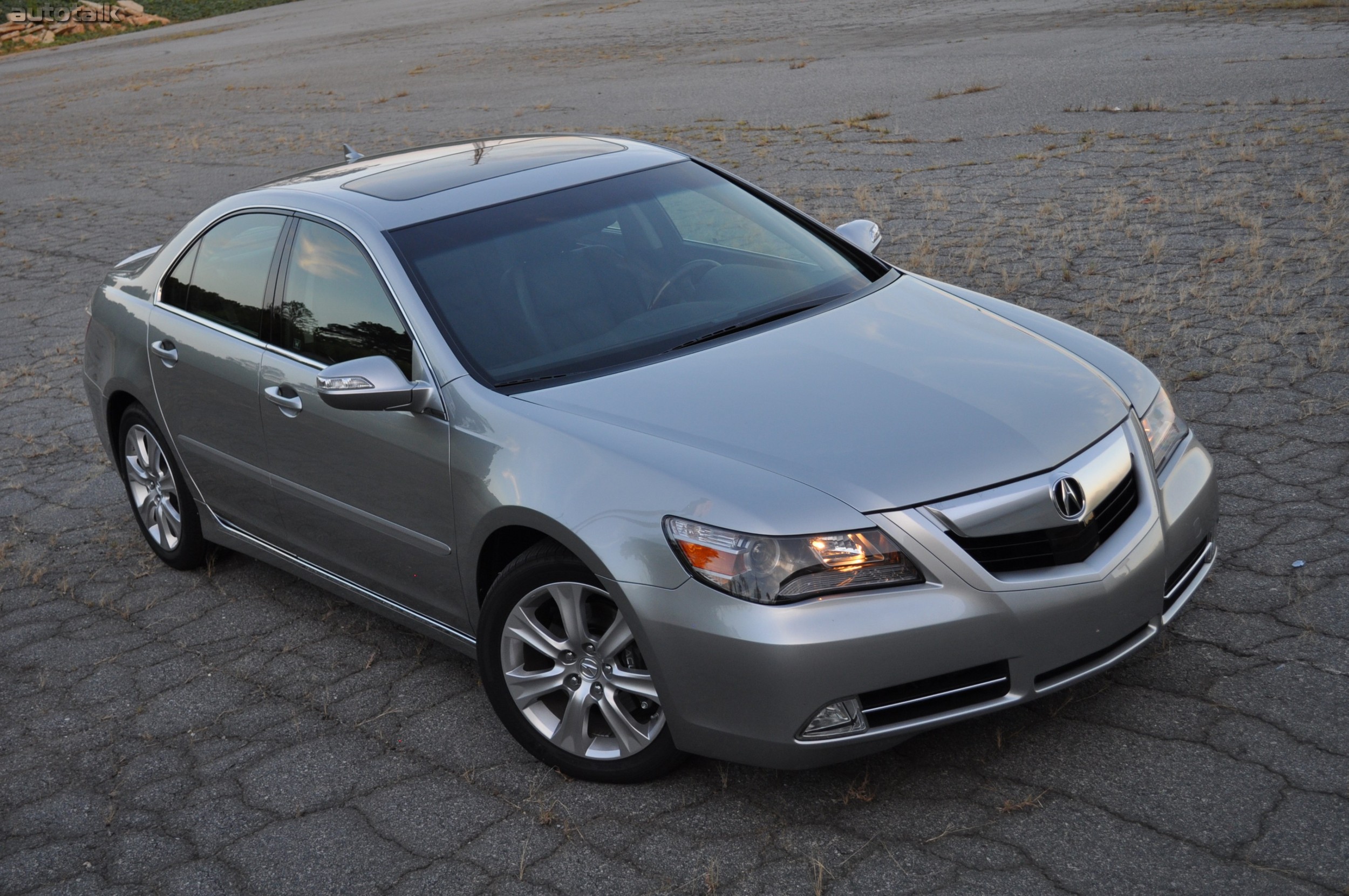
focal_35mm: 48
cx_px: 674
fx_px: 1797
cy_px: 448
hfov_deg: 41.2
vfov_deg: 28.0
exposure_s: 1/80
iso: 400
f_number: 4.8
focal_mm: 32
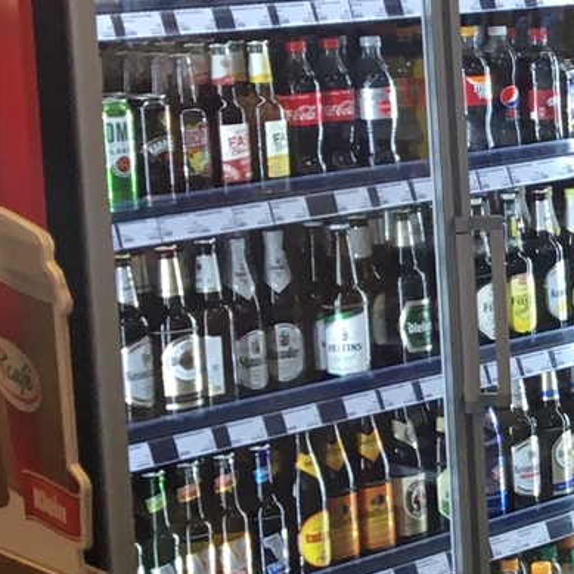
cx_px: 1389
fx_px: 2495
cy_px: 171
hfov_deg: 11.0
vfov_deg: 13.1
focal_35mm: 133
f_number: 2.2
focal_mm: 4.15
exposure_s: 1/30
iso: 25
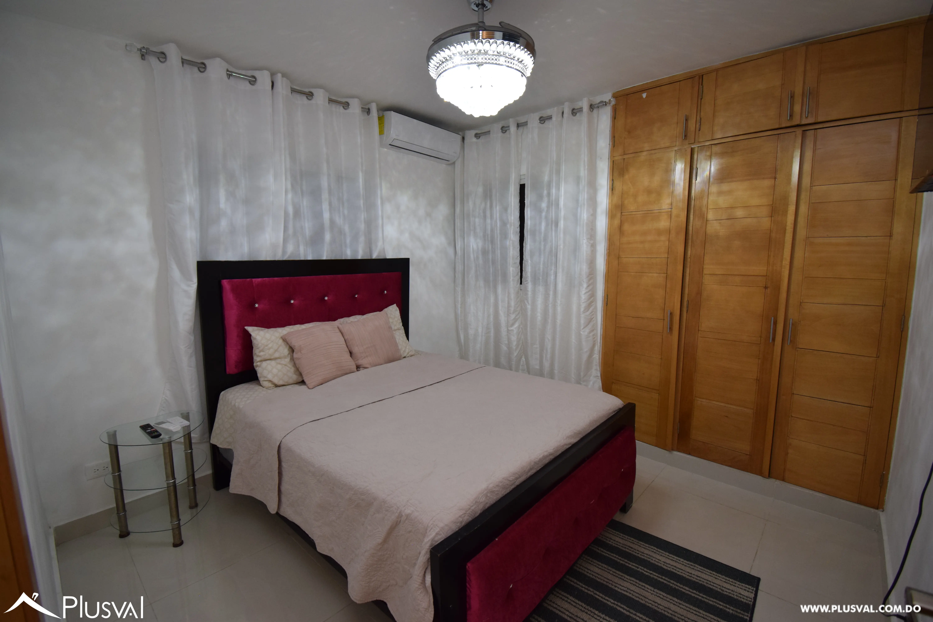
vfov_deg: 77.3
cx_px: 466
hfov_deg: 100.4
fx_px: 389
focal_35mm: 15
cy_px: 311
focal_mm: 10
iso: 800
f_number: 5
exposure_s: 1/60
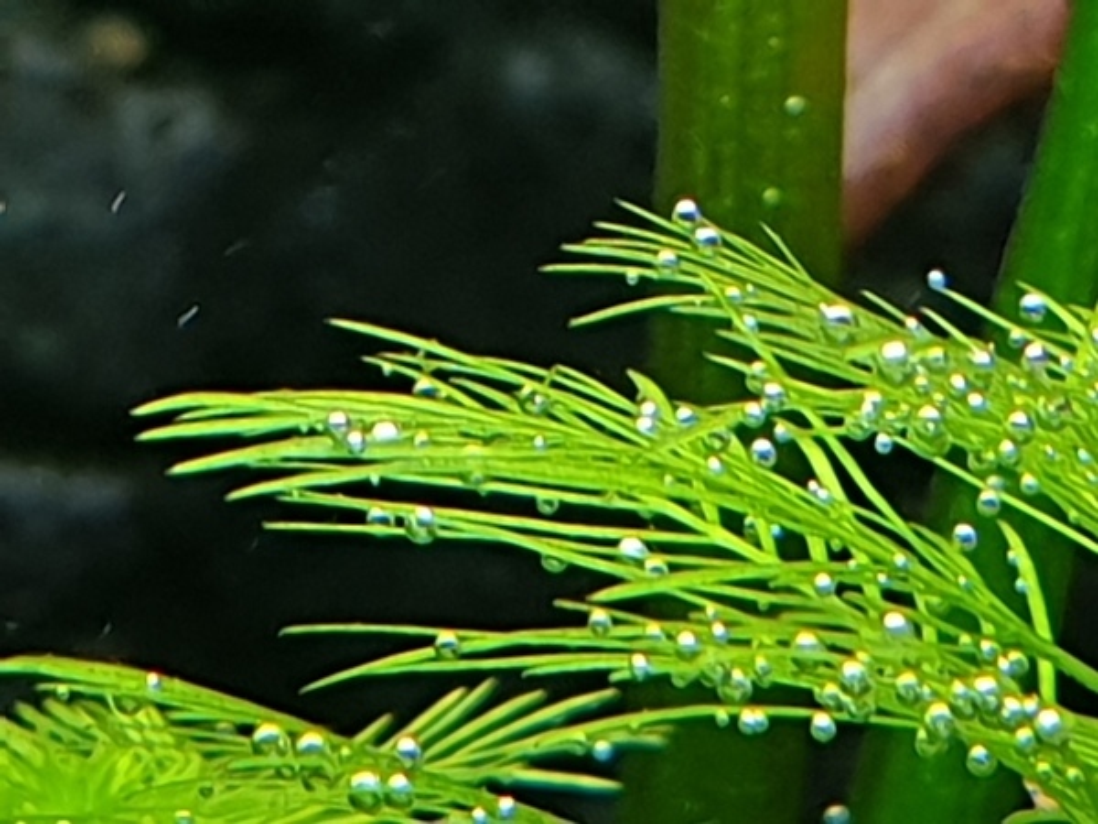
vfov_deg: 53.1
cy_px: 412
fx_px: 825
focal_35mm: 26
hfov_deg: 67.3
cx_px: 549
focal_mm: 4.3
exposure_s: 1/50
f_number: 2.4
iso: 64
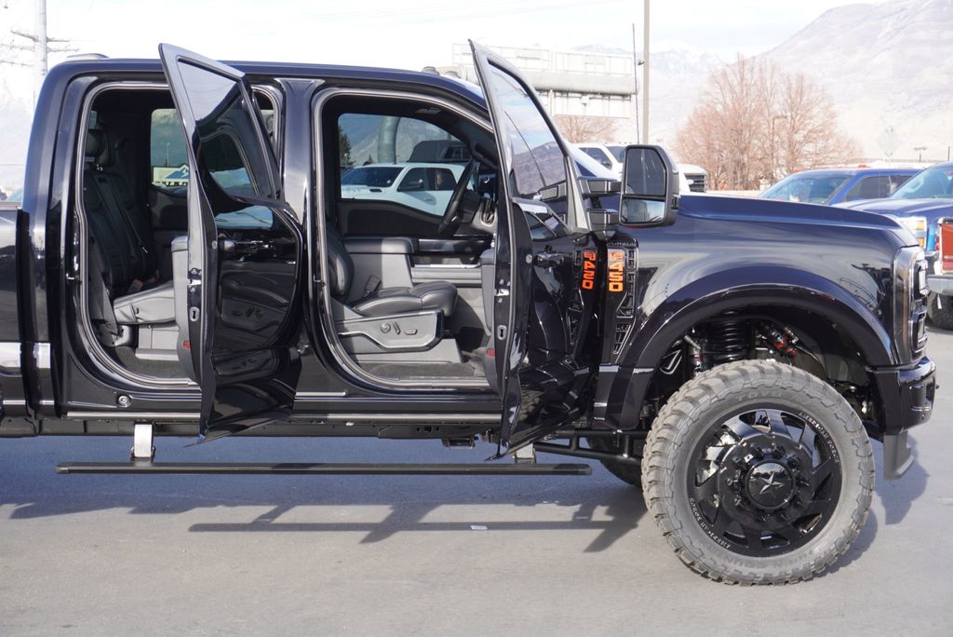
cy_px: 318
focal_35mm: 56
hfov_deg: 35.9
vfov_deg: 24.4
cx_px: 476
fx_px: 1470
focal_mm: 37
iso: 100
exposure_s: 1/80
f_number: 6.3
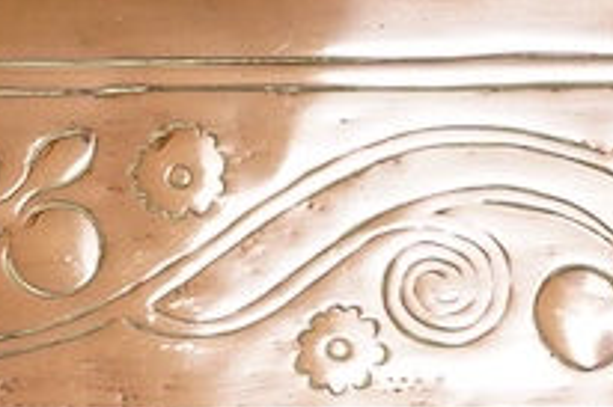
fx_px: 4185
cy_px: 826
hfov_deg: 8.2
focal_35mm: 246
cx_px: 939
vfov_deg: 5.5
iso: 2000
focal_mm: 30
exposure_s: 1/125
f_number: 7.1
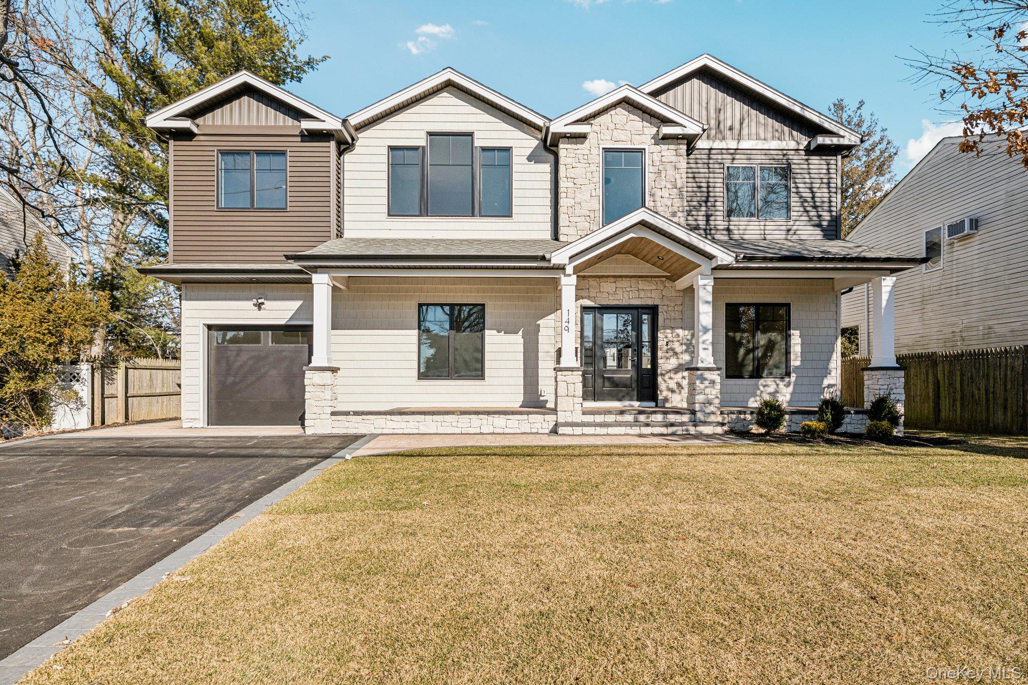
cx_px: 514
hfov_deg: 93.3
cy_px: 342
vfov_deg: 70.4
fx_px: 485
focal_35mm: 17
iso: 400
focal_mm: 17
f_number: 6.3
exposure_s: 1/2500
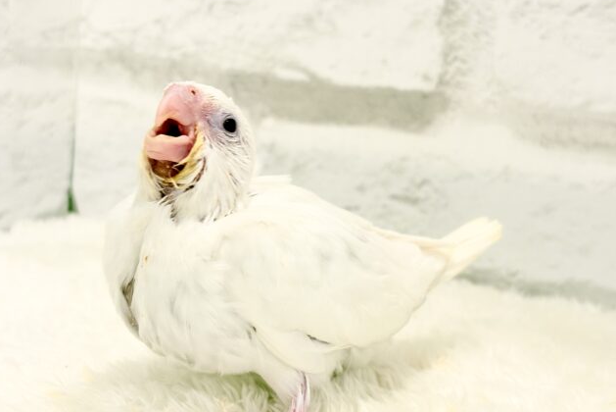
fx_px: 941
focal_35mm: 55
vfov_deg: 24.6
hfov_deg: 36.2
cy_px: 209
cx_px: 304
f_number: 1.6
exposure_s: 1/100
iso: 64
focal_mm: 5.96
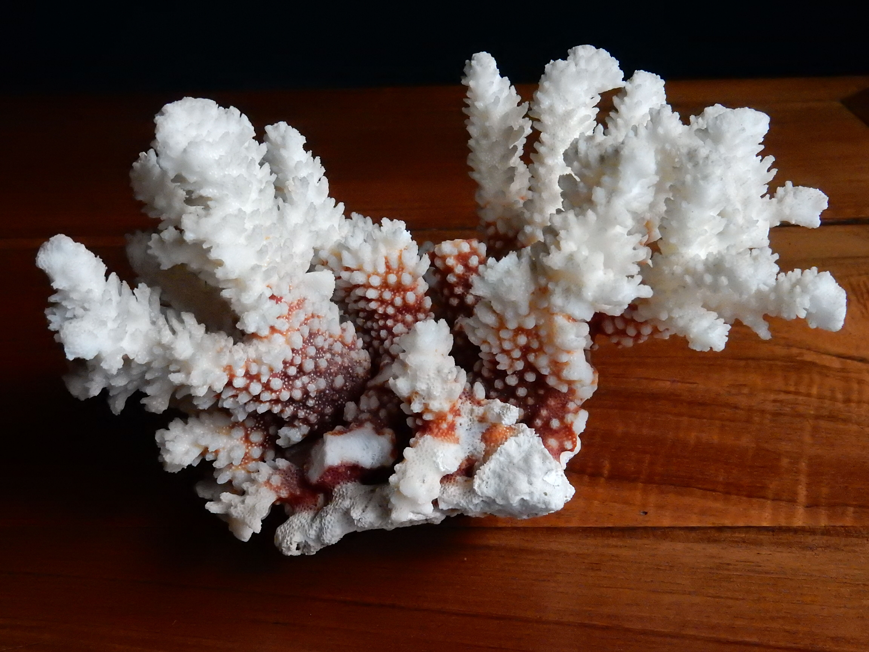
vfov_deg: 33.6
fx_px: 1079
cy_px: 326
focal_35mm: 43
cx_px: 434
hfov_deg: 43.9
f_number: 4.2
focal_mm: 7.6
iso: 1400
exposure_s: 1/60
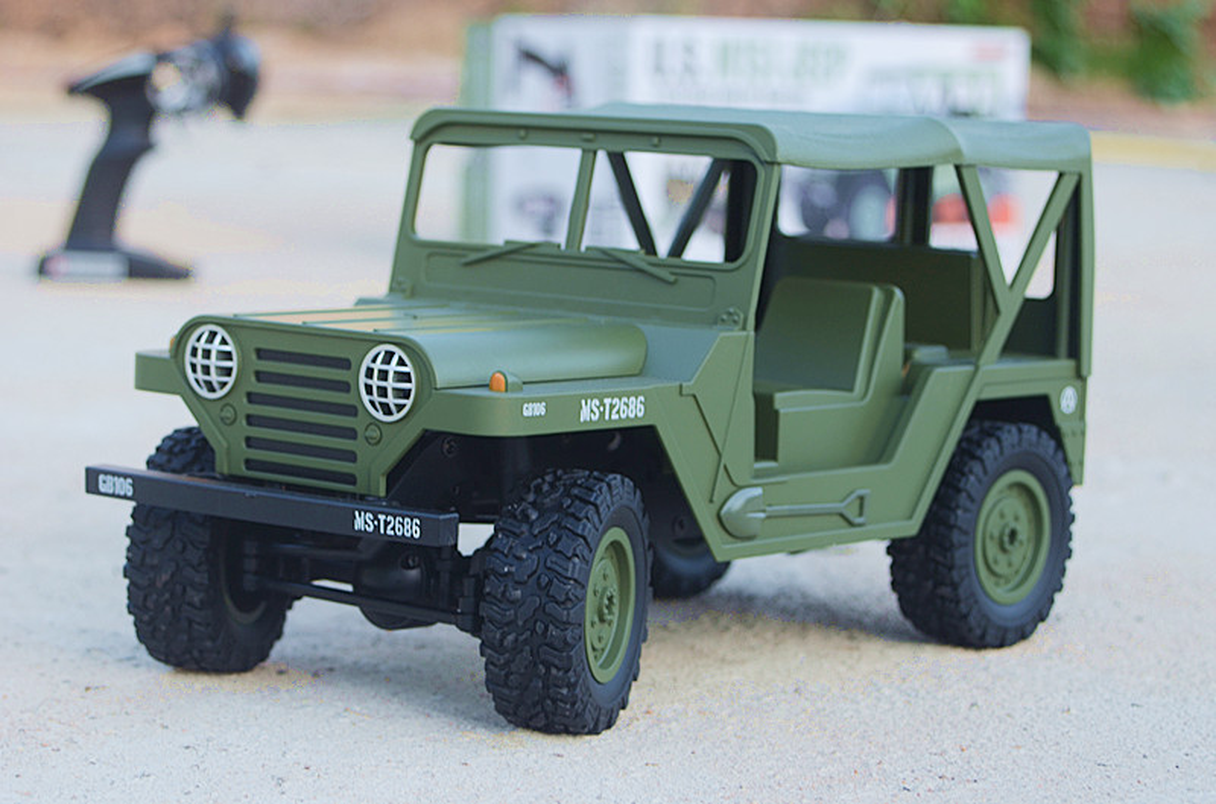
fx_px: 3538
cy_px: 402
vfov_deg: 13.0
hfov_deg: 19.5
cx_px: 608
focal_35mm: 105
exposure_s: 1/60
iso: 100
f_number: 6.3
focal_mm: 70
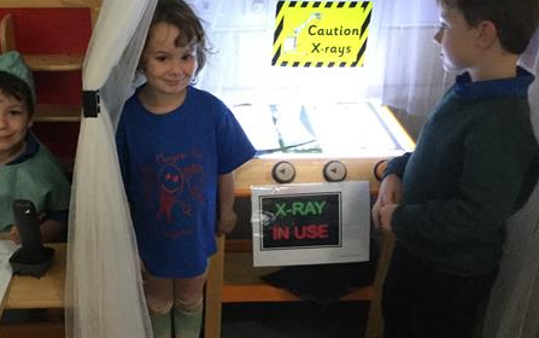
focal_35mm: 47
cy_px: 202
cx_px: 165
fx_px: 691
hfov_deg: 41.9
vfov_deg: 27.4
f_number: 2.4
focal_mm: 3.3
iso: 250
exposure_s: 1/17
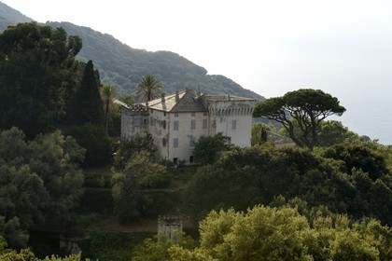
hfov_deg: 28.8
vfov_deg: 19.5
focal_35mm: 70
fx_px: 762
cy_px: 130
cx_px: 196
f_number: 13
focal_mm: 70
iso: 200
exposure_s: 1/160
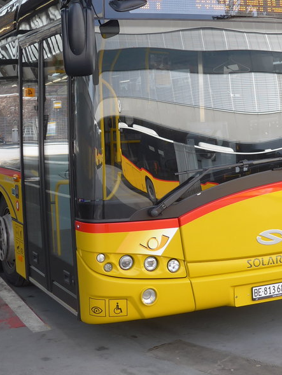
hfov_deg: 23.2
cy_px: 116
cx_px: 175
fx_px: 684
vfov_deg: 30.4
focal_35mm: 63
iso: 80
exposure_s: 1/200
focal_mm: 6.5
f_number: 2.8
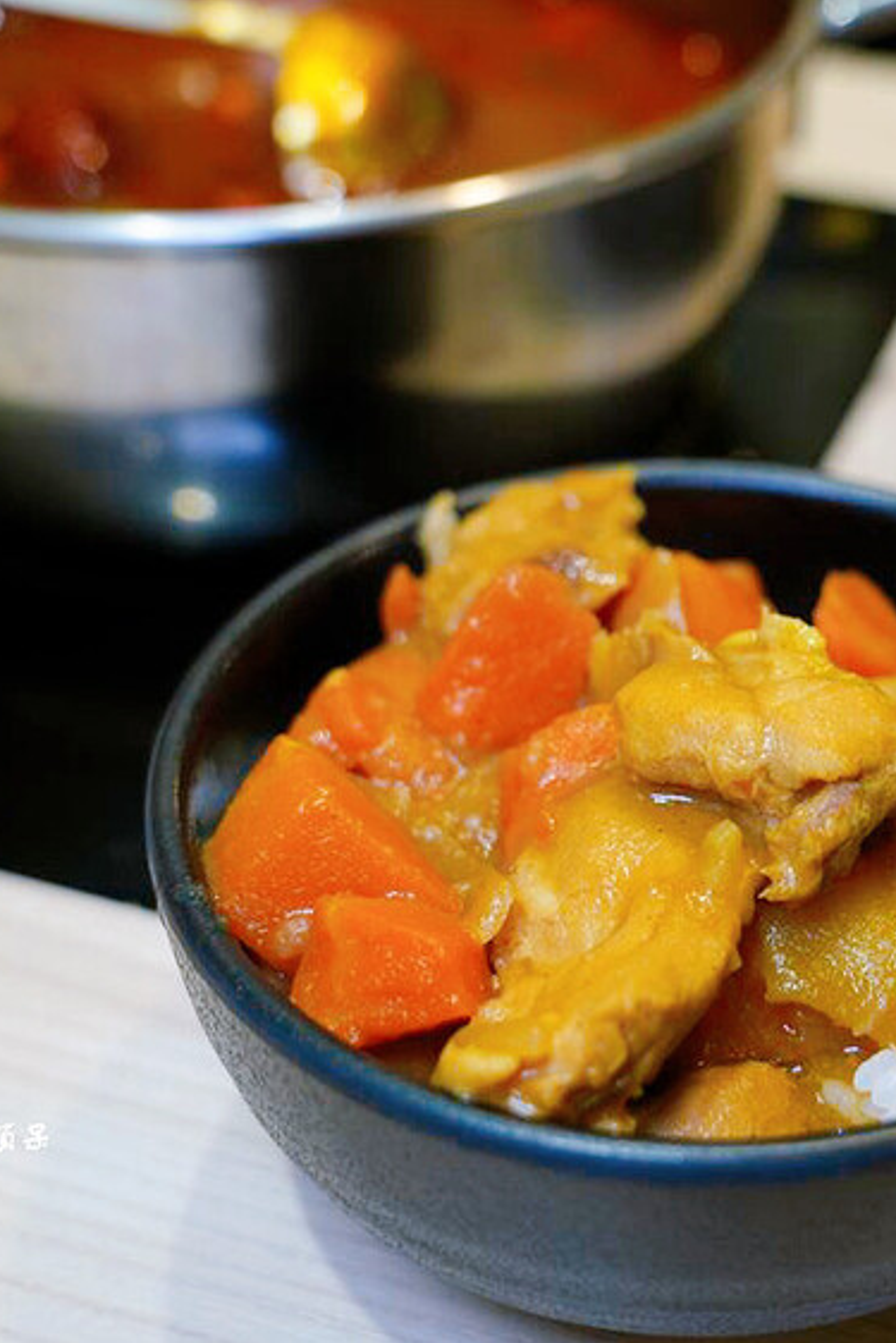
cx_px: 712
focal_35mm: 62
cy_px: 672
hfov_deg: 21.7
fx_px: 2313
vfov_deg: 32.4
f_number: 5
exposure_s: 1/80
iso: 320
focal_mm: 41
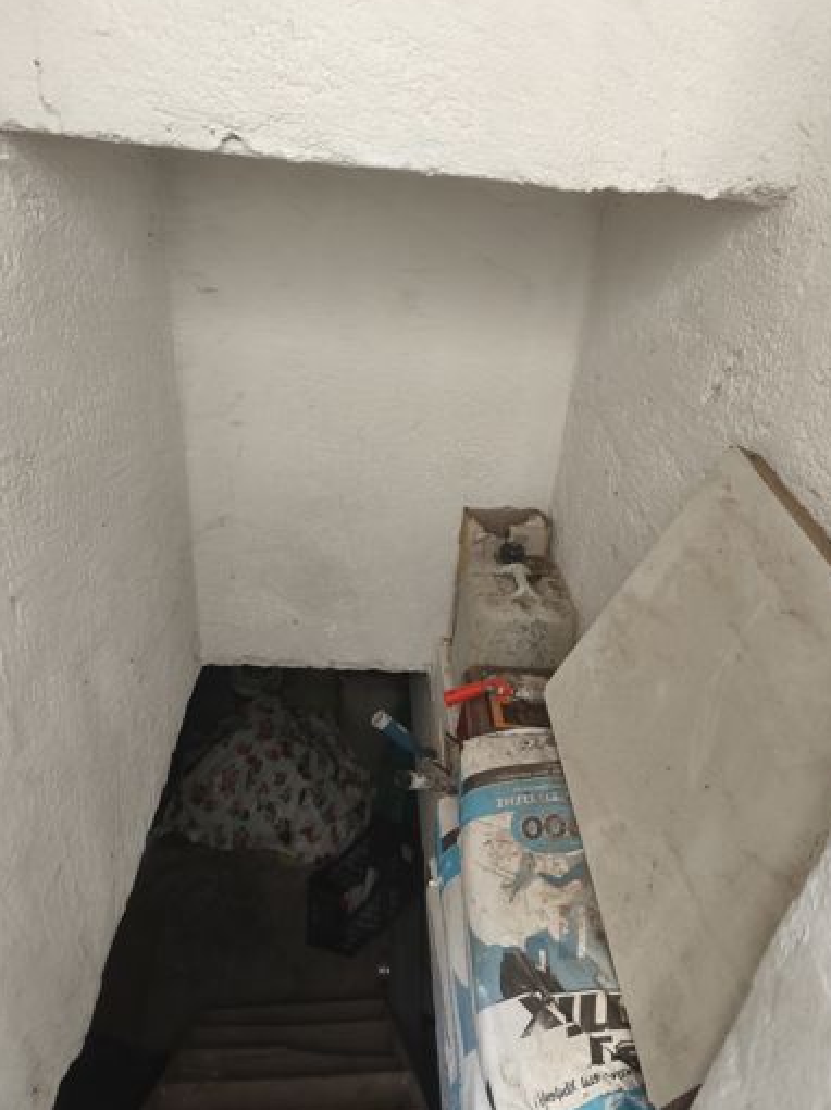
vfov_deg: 71.6
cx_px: 425
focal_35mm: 24
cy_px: 548
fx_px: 769
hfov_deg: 56.8
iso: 250
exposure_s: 1/100
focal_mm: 5.35
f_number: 1.7
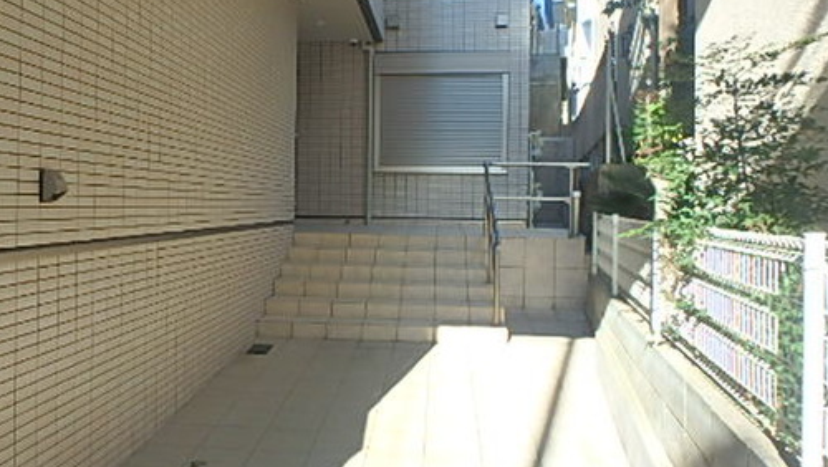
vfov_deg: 36.7
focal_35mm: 32
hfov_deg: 60.7
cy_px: 226
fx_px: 703
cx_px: 354
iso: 125
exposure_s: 1/320
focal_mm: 3.7
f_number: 3.5
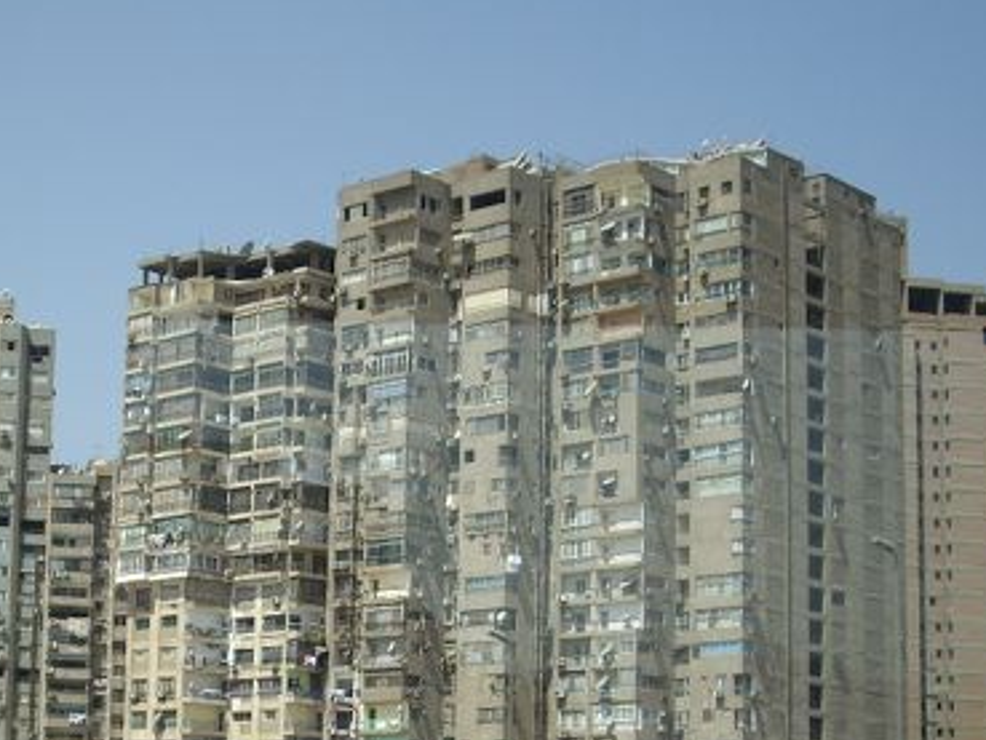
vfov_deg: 18.1
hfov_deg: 24.0
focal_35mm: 81
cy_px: 576
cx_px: 313
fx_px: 2308
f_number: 3.1
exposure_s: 1/640
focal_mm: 9.6
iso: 64
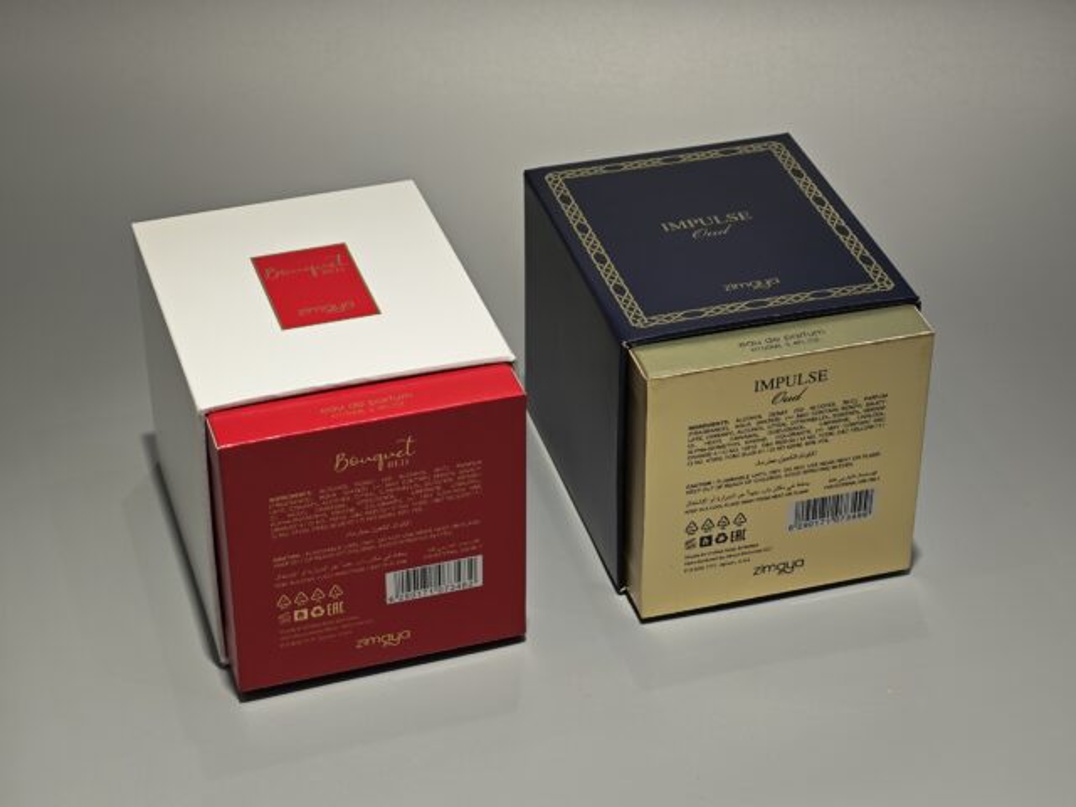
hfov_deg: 26.0
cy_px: 404
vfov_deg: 19.6
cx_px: 538
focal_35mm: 75
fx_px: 2331
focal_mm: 10.1
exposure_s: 1/100
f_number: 2
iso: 64
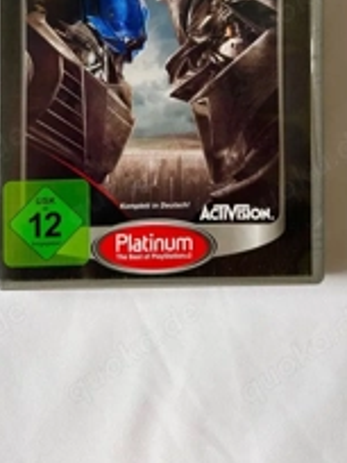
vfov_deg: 34.7
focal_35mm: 51
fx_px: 682
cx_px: 181
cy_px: 23
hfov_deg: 28.6
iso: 80
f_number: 1.5
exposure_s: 1/121
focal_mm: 5.7
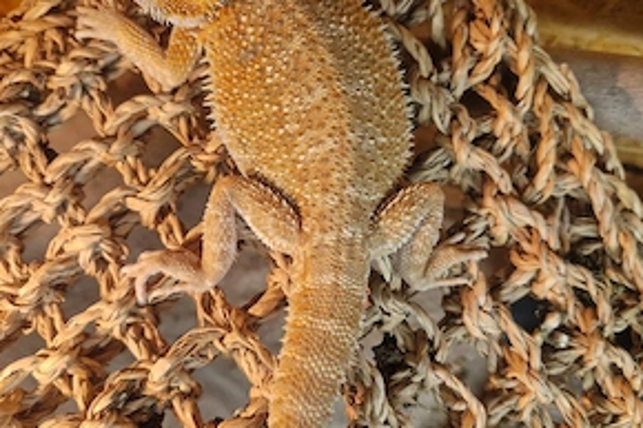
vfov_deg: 39.9
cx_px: 317
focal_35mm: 33
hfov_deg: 57.2
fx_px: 589
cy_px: 217
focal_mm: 5.4
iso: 80
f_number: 1.8
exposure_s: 1/100
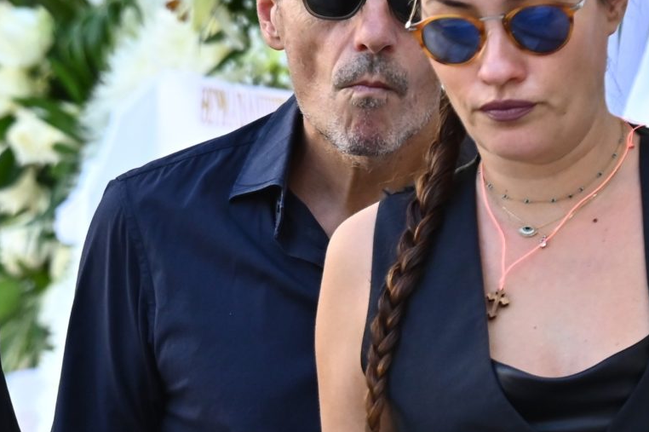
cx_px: -30
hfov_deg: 1.4
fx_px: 27239
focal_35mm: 1512
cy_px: 361
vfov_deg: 0.9
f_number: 6.3
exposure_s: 1/640
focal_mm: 450
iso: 1400
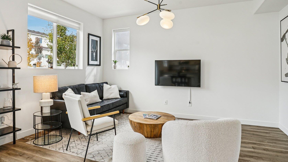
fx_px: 176
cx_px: 135
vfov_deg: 49.4
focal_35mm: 23
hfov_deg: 78.6
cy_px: 71
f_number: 8
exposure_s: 1/30
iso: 400
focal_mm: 18
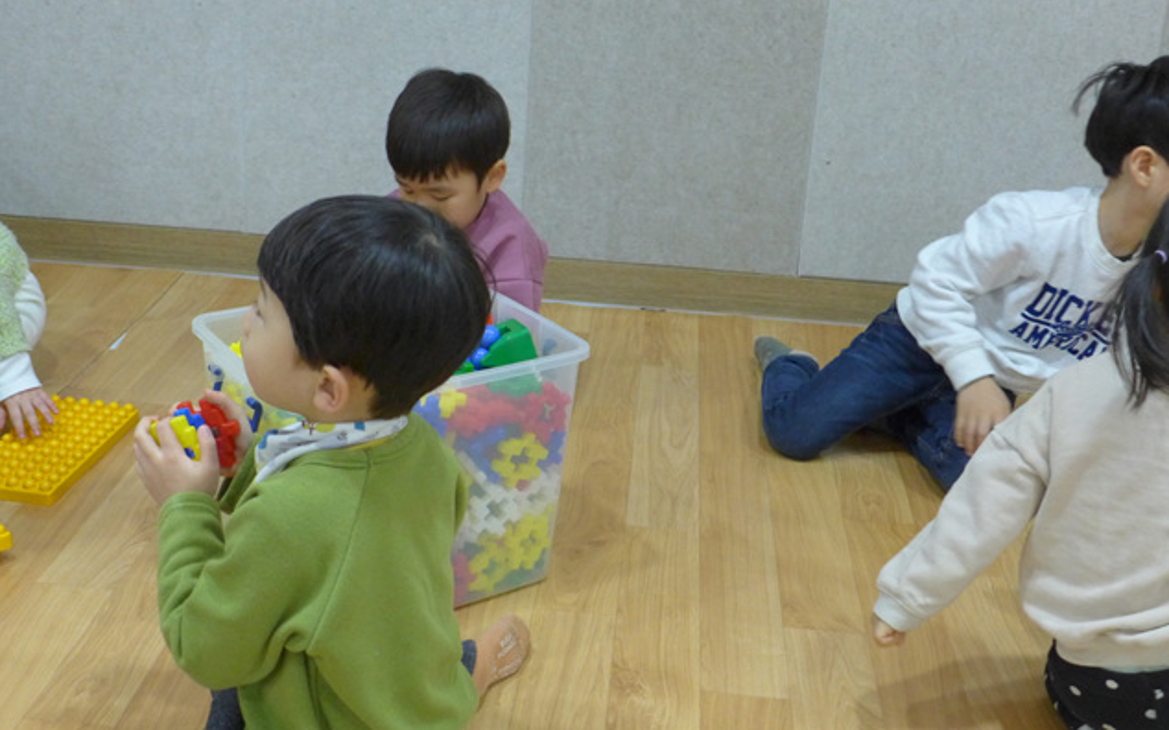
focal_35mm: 46
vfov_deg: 28.0
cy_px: 358
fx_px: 1465
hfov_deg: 43.5
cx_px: 588
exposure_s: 1/320
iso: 800
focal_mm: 8.4
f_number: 1.8
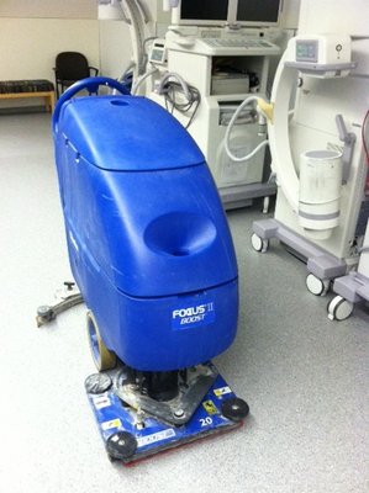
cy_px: 246
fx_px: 499
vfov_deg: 52.7
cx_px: 184
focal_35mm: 35
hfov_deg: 40.6
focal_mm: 3.85
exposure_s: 1/15
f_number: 2.8
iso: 320
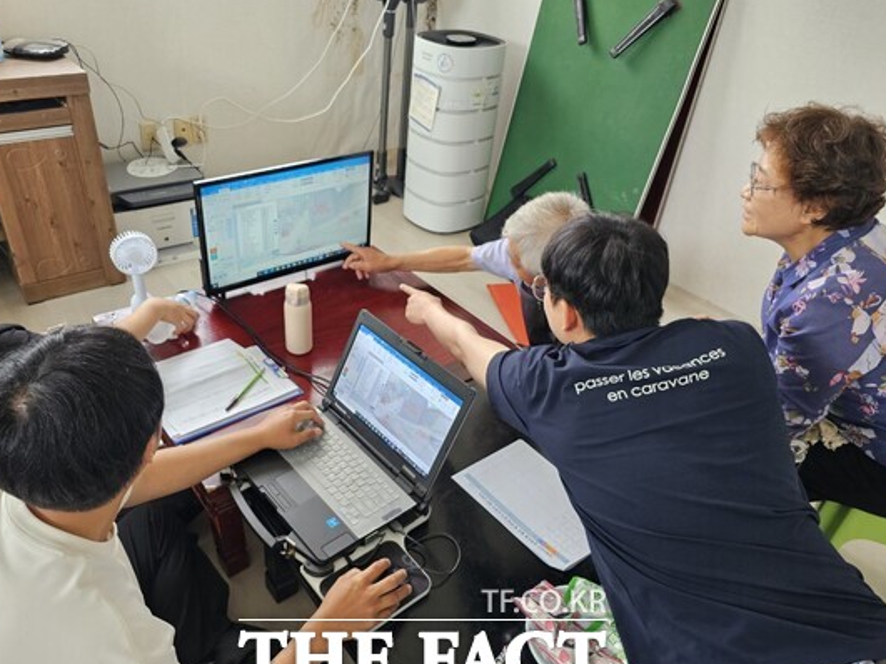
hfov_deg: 67.3
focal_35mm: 26
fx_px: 665
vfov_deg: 53.0
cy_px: 340
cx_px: 422
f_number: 1.7
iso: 200
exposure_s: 1/120
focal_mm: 6.3
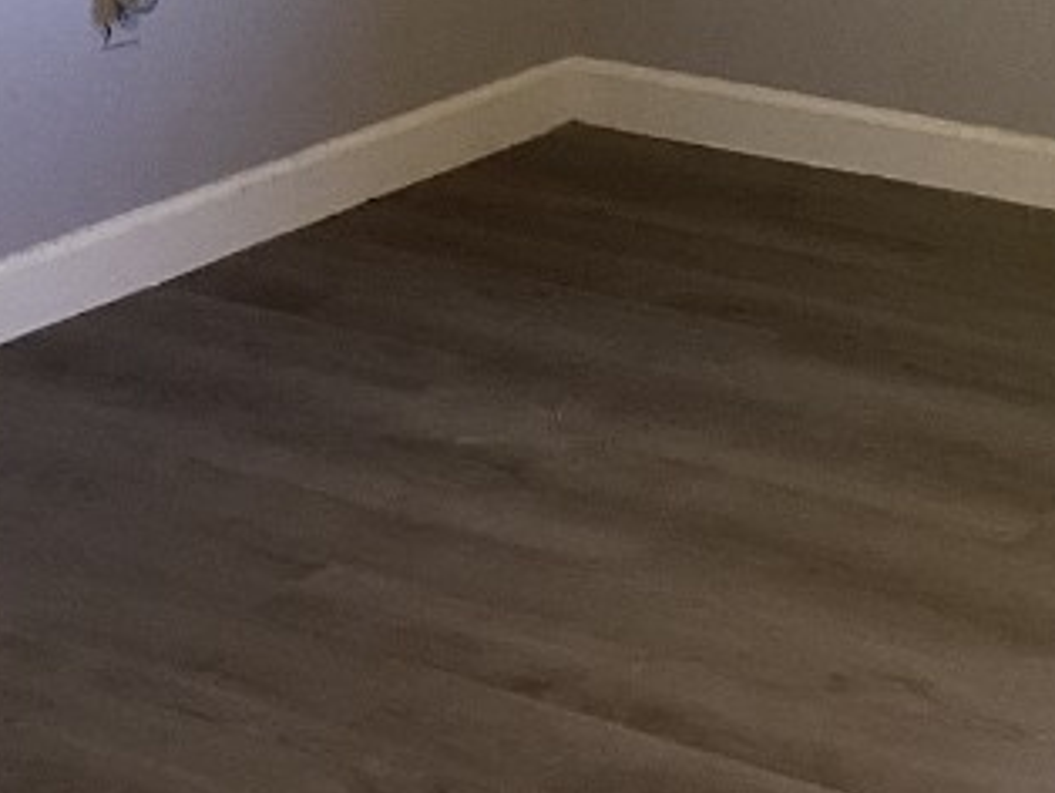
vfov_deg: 13.9
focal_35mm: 101
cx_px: 1052
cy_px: -349
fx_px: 3081
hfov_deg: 18.9
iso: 200
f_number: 2.4
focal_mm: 3.3
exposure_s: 1/60
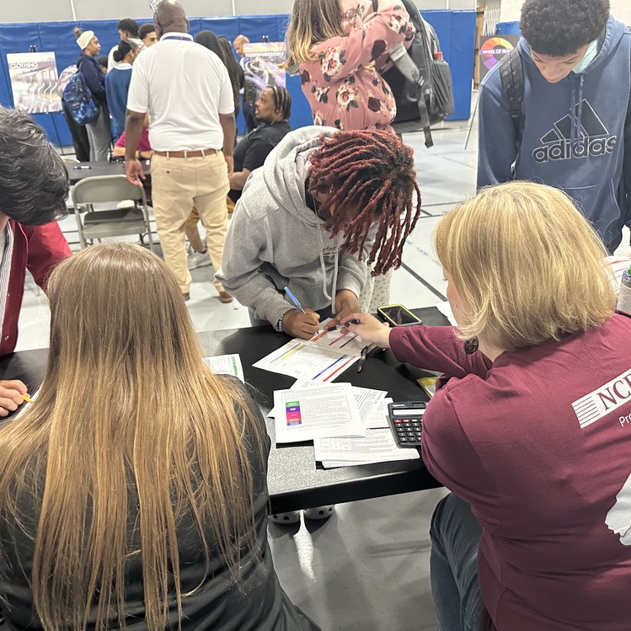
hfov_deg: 55.6
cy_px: 323
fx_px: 598
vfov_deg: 55.6
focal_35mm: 29
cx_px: 313
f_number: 1.78
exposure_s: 1/60
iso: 400
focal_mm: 6.86
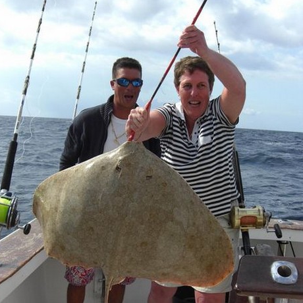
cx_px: 149
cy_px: 190
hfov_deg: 36.8
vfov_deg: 36.6
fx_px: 456
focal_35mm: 46
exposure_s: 1/640
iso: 80
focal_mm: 7.9
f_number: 4
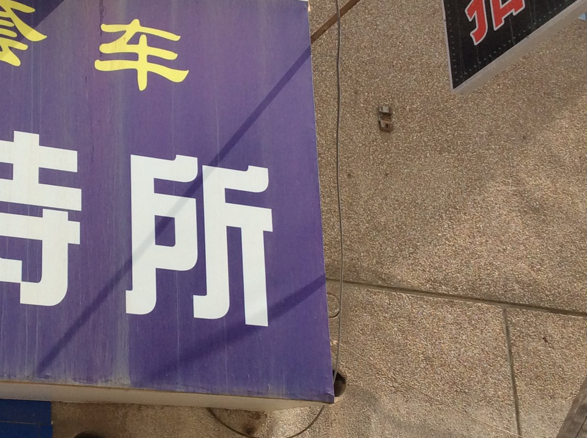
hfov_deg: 26.4
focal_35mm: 73
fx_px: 1236
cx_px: 141
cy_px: 222
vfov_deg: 20.1
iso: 32
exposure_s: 1/596
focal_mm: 3.3
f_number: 2.4
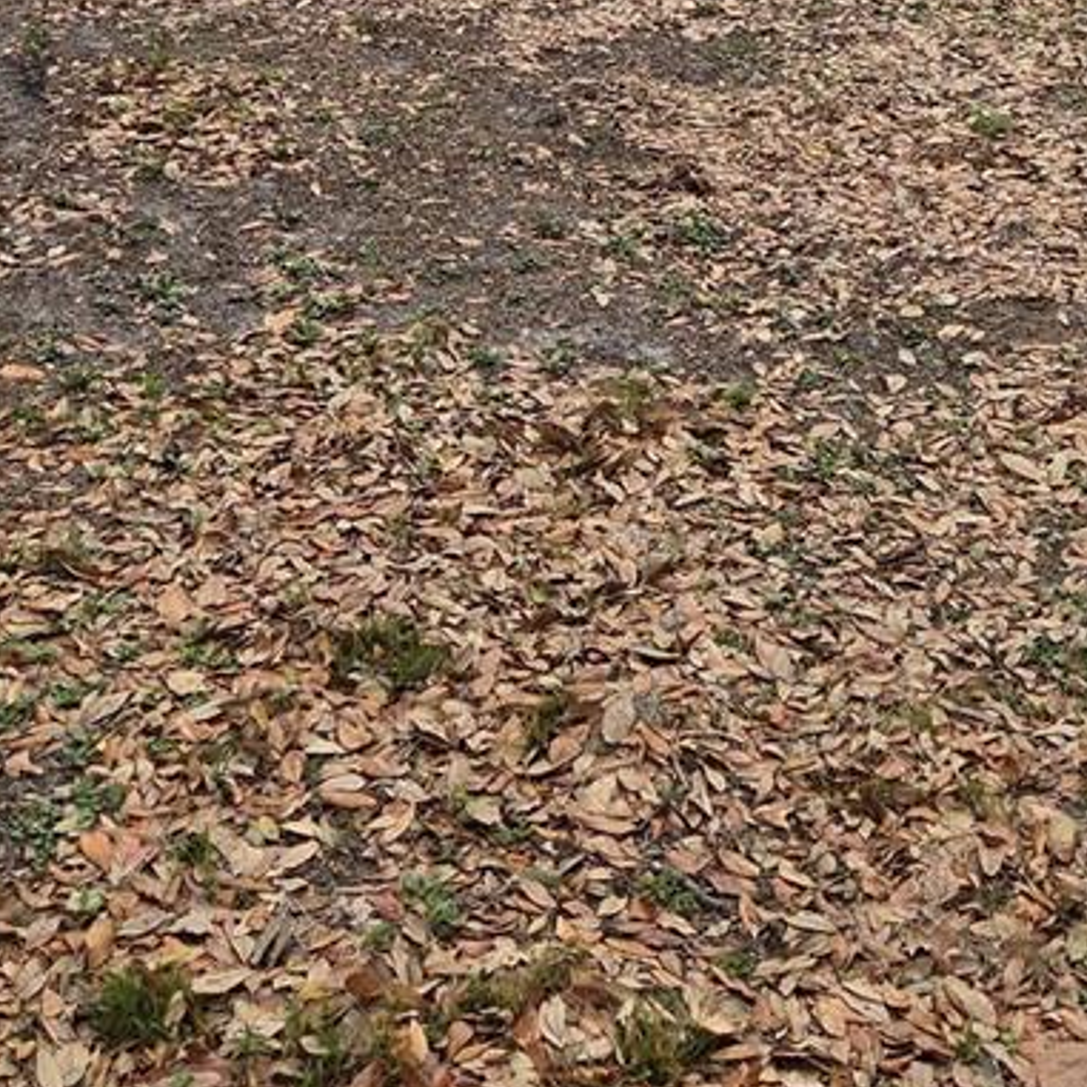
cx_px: 793
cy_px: -243
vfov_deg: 24.2
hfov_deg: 26.6
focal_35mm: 64
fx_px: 2274
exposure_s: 1/4663
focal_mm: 5.4
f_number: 1.8
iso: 80
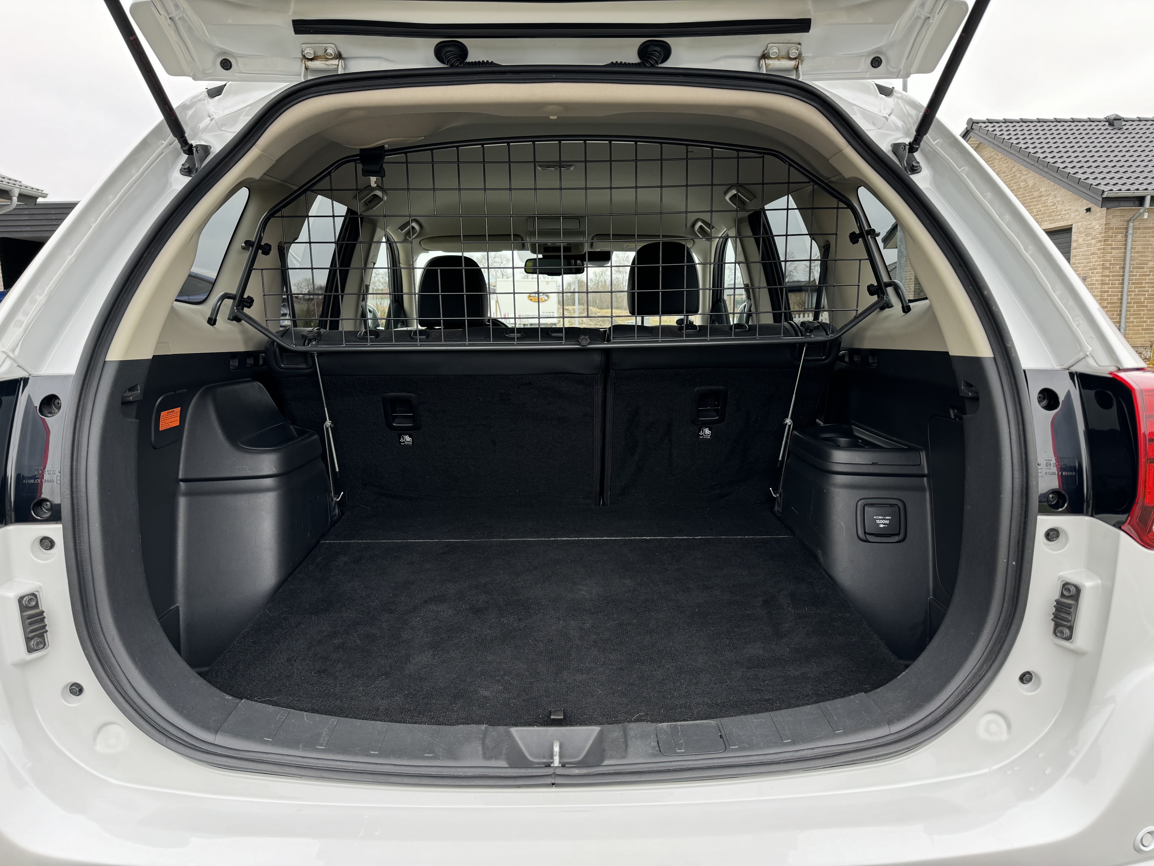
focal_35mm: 24
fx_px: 800
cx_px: 577
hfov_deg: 71.6
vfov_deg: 56.8
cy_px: 433
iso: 125
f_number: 1.78
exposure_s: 1/121
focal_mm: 6.76
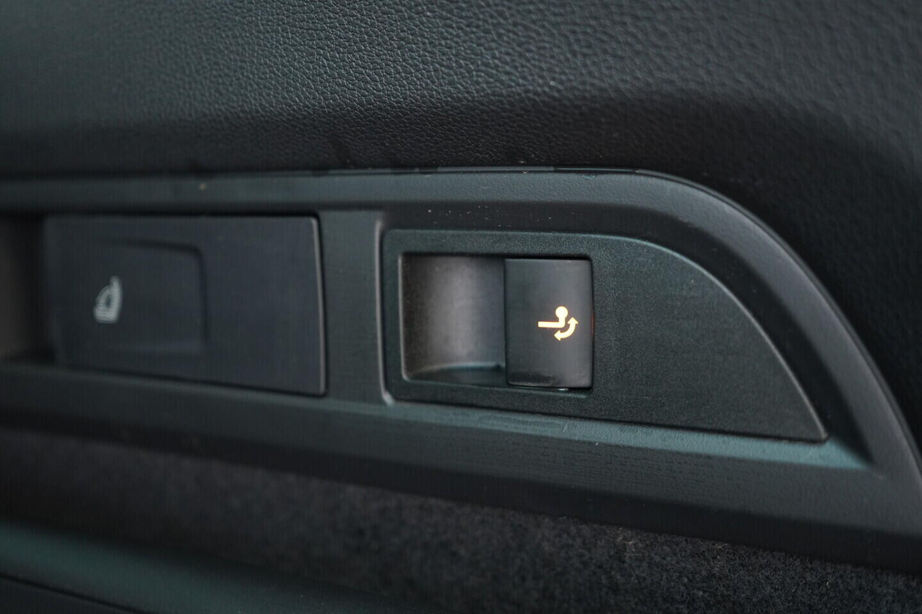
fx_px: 922
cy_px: 307
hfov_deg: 53.1
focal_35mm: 36
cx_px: 461
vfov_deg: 36.9
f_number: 2.8
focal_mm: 24
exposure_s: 1/40
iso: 1000
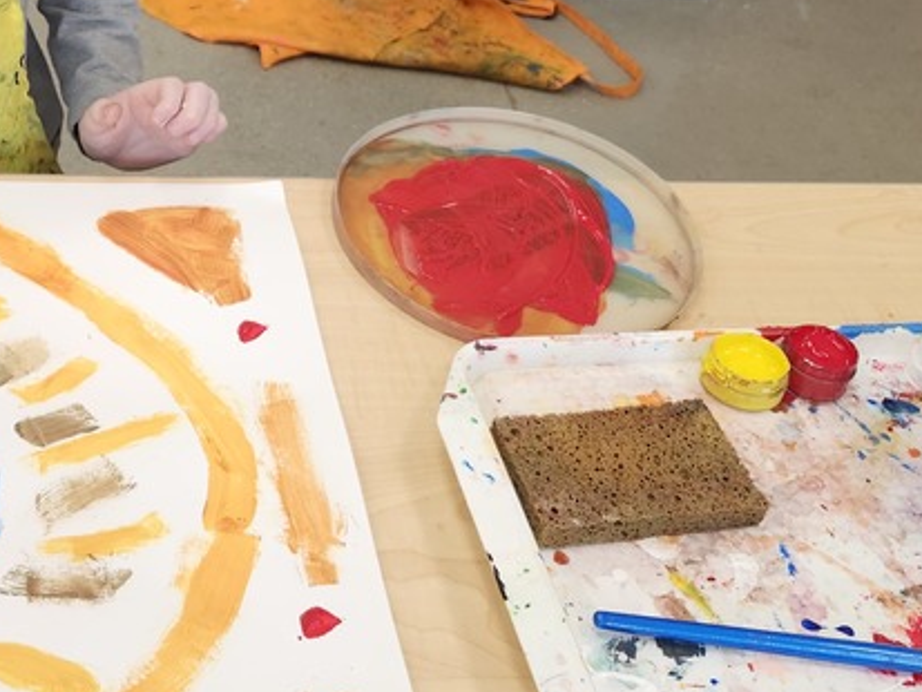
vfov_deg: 25.1
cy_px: 107
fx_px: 1519
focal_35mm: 57
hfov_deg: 31.0
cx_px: -25
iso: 160
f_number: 1.8
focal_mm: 5.54
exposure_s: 1/120
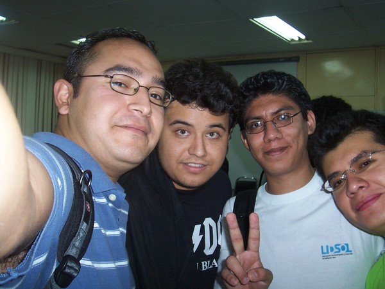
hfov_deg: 50.1
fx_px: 412
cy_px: 144
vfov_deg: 38.7
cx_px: 192
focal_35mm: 37
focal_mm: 5.6
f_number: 2.8
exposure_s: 1/60
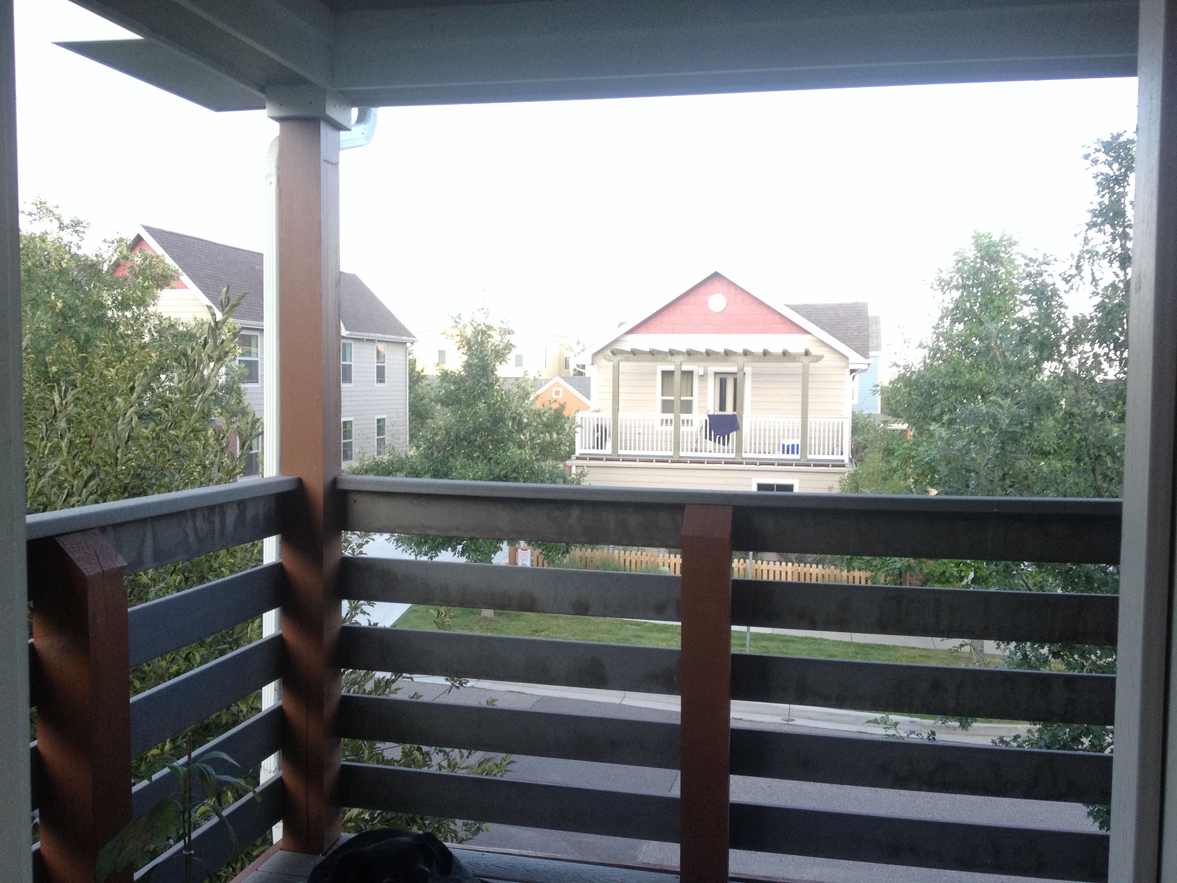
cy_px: 442
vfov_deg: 40.7
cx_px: 588
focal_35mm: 35
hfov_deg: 52.6
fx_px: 1190
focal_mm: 4.28
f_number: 2.4
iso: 80
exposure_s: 1/120
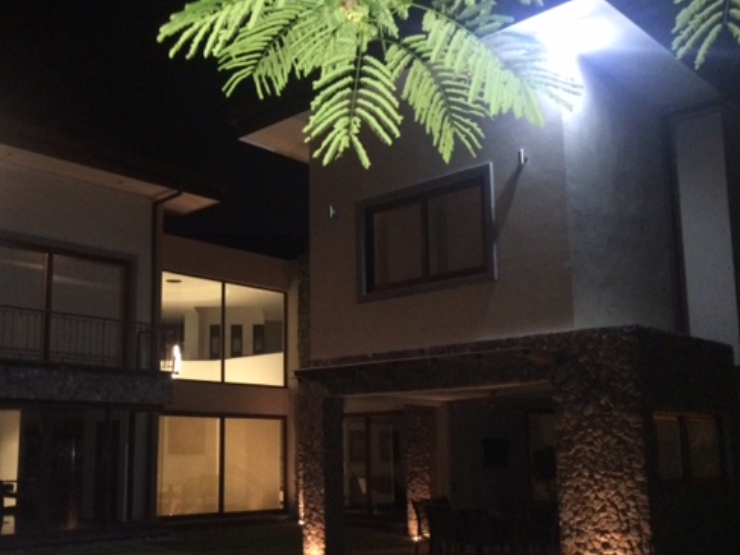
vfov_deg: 37.6
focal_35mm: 38
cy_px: 325
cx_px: 265
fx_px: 812
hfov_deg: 48.4
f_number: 2.2
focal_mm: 4.15
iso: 500
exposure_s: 1/17
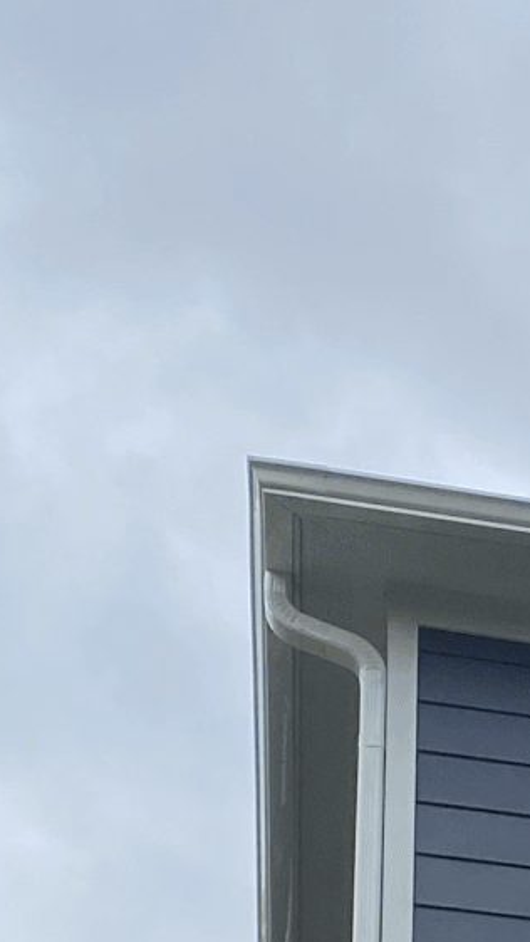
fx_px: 3224
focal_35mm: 129
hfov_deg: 8.3
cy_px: 1837
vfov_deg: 14.2
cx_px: 1414
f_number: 1.8
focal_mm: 4.25
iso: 32
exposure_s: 1/1898
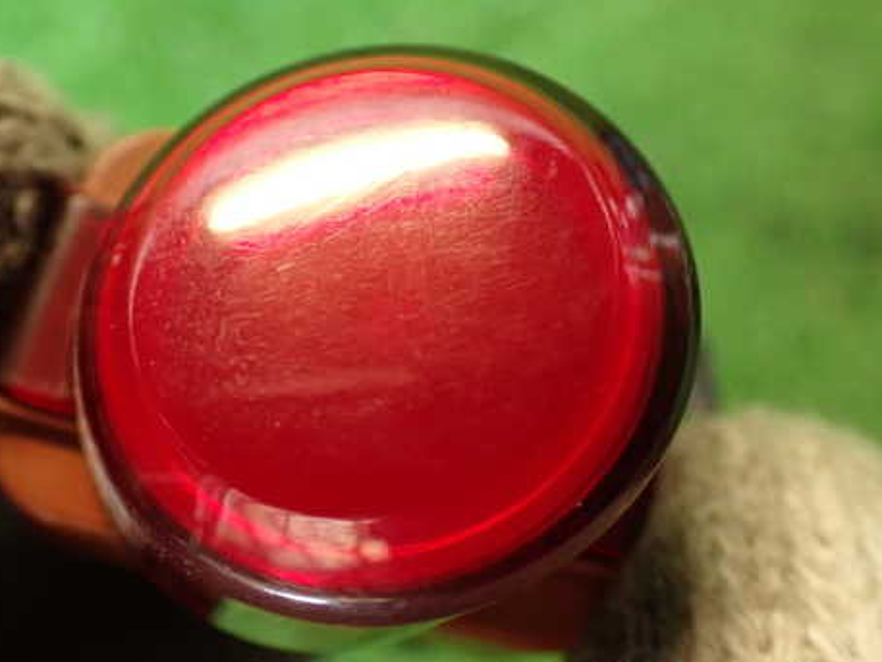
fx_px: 1070
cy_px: 276
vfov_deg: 34.3
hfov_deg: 44.6
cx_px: 365
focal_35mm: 42
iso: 400
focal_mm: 5.79
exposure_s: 1/30
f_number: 2.4
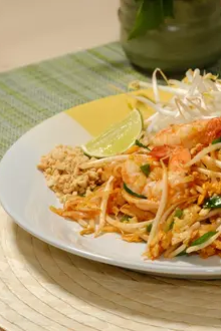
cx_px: 238
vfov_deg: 11.3
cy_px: 166
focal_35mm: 182
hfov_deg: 7.5
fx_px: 1676
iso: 2500
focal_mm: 80
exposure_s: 1/120
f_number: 8
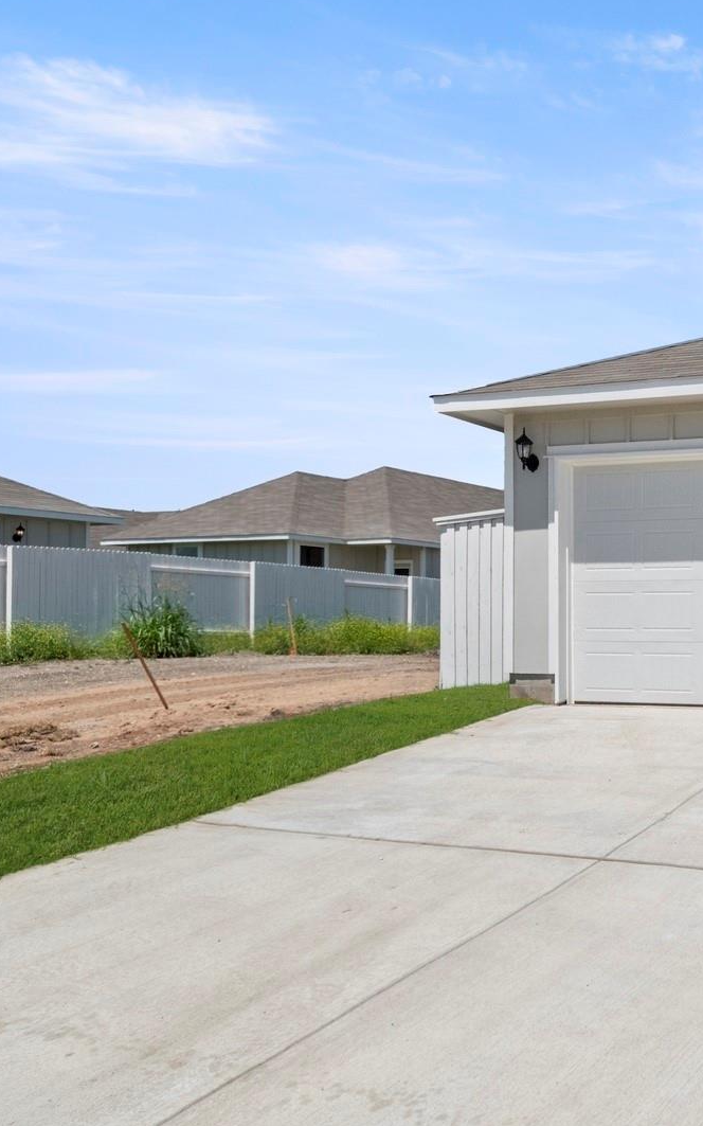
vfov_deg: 36.3
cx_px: 819
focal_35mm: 56
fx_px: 1717
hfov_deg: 21.6
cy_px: 558
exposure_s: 1/1000
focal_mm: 24
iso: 400
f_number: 8
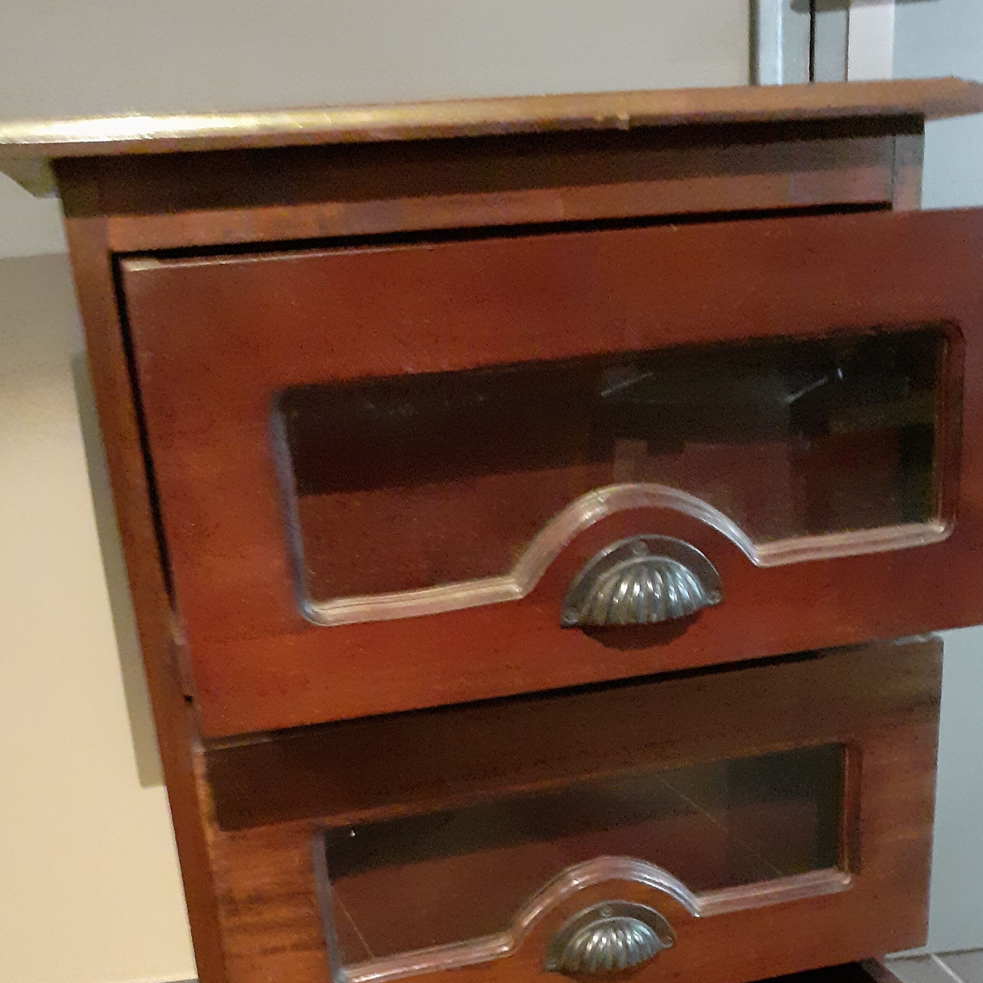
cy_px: 805
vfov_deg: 38.3
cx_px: 521
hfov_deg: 40.0
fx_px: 1349
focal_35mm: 42
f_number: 1.9
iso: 1250
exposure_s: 1/11
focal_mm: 3.6
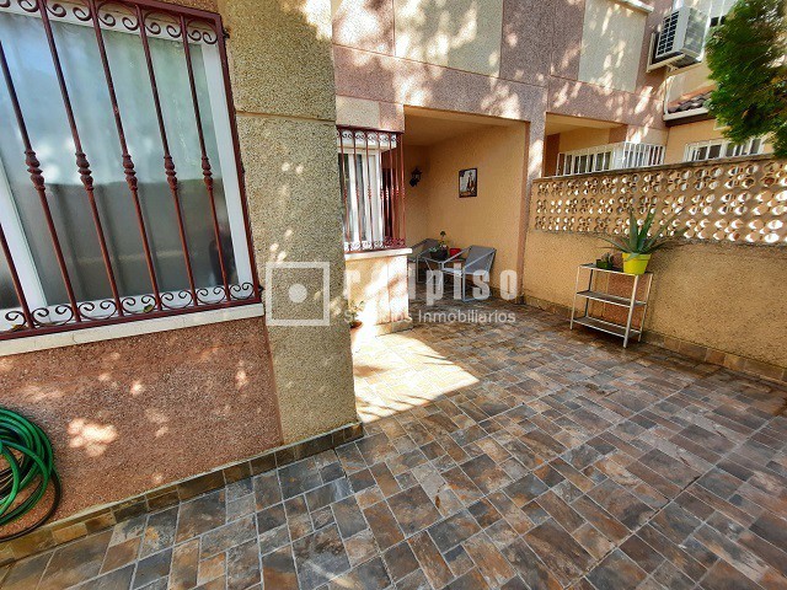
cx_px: 394
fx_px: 296
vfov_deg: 89.9
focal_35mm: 13
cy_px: 295
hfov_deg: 106.2
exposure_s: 1/100
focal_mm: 1.74
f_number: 2.2
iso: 80
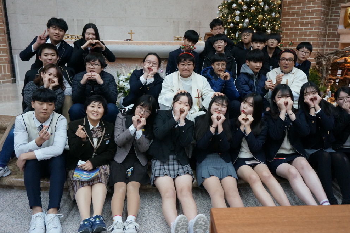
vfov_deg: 44.2
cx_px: 180
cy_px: 117
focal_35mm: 30
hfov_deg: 62.8
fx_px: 287
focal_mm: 19
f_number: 4
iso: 1600
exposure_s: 1/160
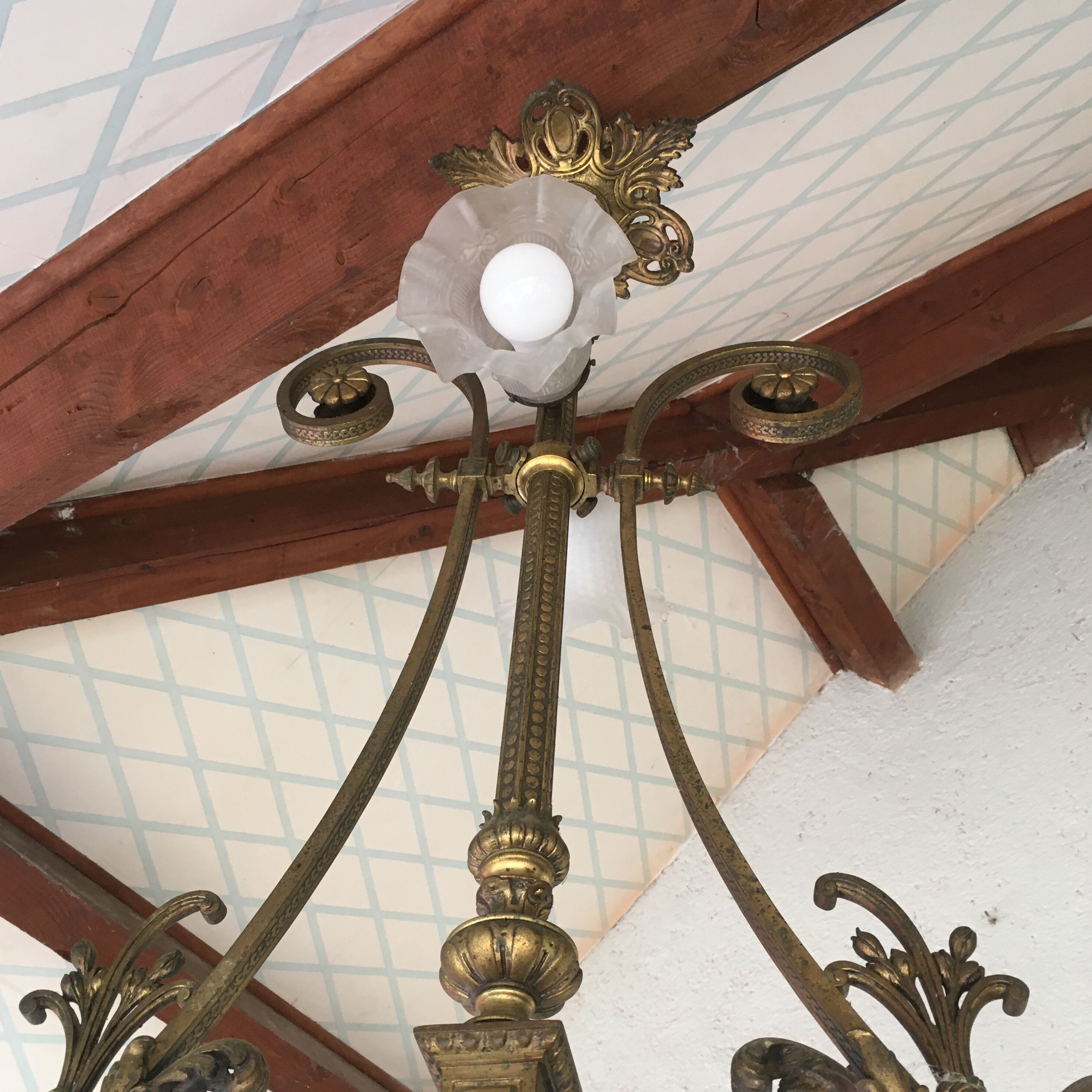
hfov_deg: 47.2
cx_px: 540
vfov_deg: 46.8
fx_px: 1249
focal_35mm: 35
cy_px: 675
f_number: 2.2
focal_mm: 4.15
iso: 50
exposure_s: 1/33
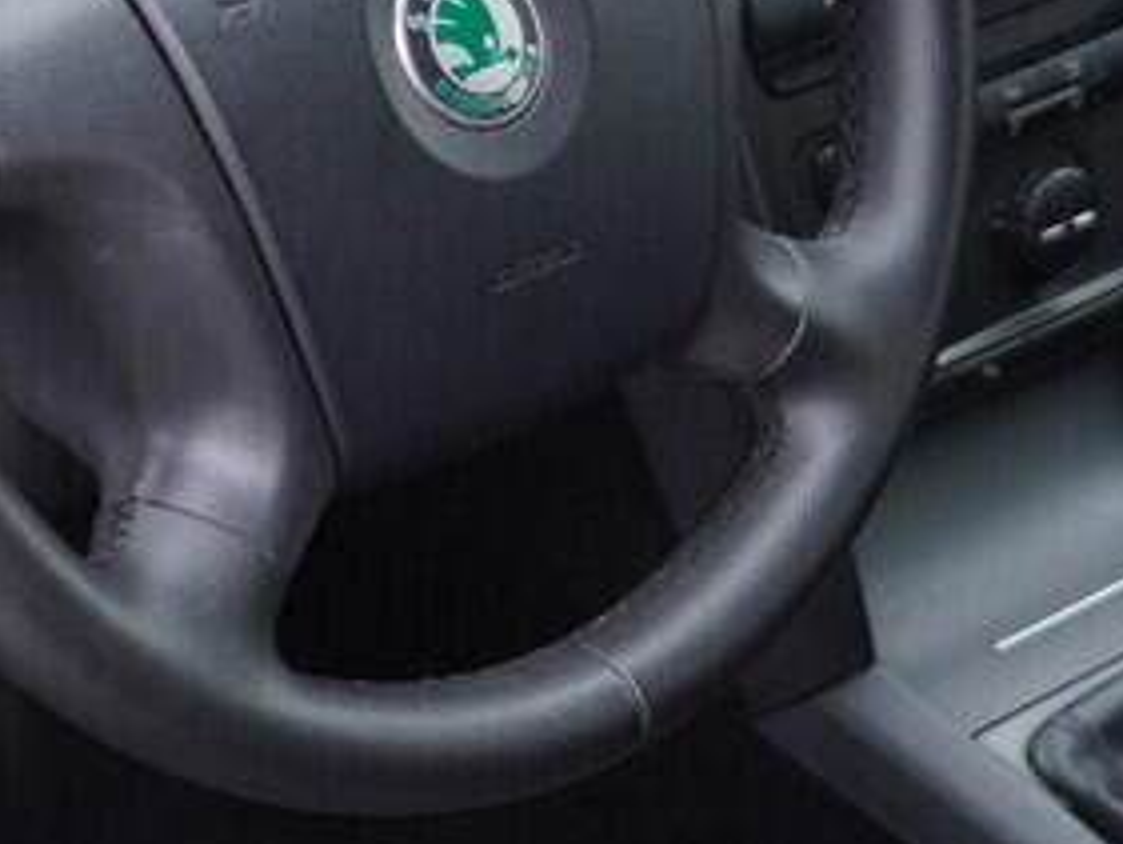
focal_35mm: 126
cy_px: 62
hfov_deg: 15.5
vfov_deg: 11.7
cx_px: 120
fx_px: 4089
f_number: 2.8
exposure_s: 1/40
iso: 125
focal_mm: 24
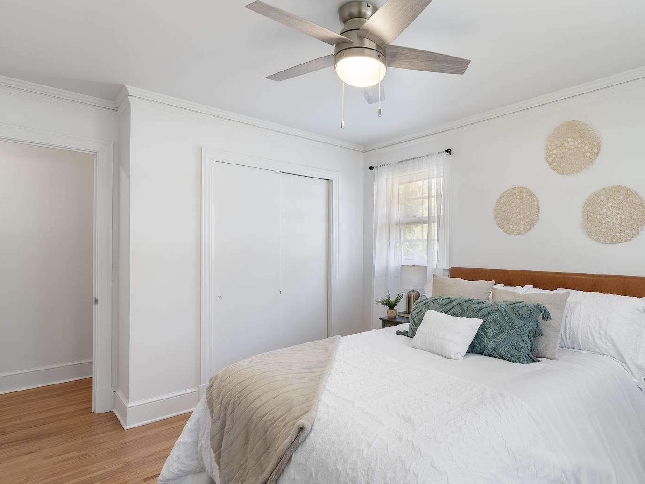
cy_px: 242
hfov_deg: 83.4
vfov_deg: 68.7
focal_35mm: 19
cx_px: 394
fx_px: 354
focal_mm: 14
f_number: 5.6
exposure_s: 1/4
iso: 400
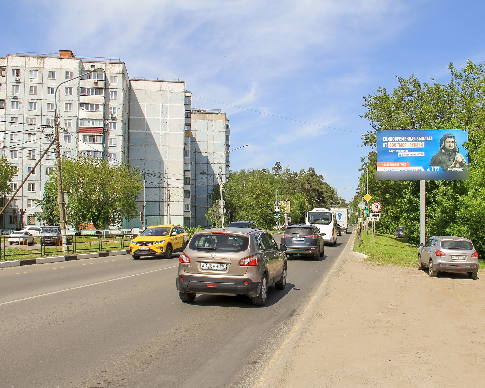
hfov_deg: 30.9
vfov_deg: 25.0
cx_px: 284
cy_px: 194
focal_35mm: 61
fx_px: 876
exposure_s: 1/250
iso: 100
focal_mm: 18
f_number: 10
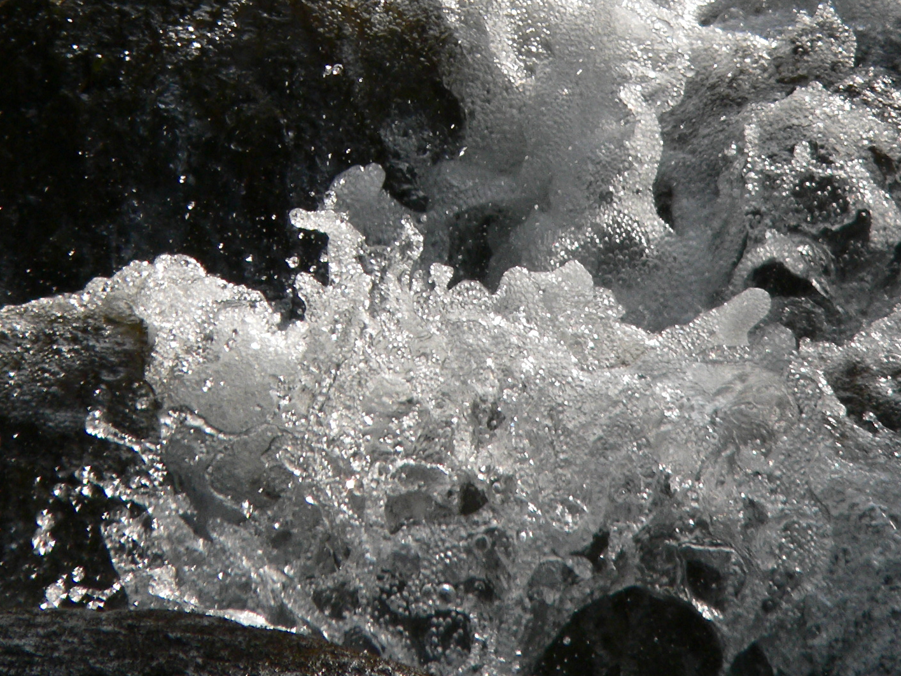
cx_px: 622
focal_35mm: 781
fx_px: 20328
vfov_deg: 1.9
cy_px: 192
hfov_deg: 2.5
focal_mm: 72
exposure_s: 1/1000
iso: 100
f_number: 5.2
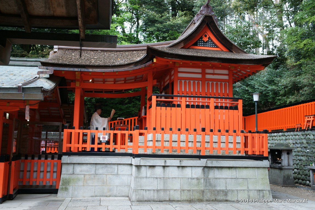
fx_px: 350
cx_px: 158
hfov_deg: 48.4
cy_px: 105
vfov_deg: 33.4
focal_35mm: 40
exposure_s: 1/60
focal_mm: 40
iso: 400
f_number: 5.6
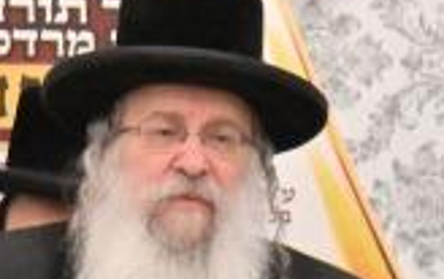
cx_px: 184
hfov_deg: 1.8
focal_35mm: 1142
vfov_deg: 1.2
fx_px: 13838
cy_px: 146
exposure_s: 1/400
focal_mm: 120
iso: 1600
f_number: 4
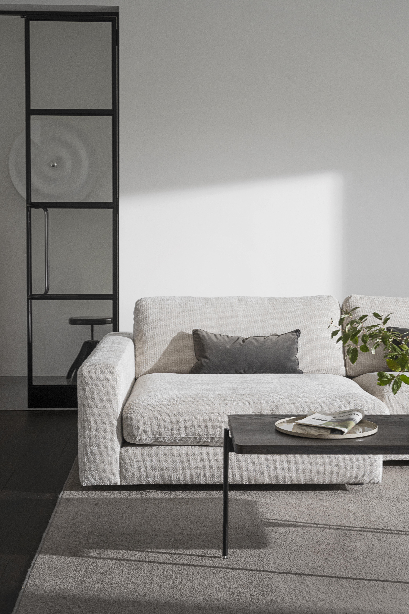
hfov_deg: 24.6
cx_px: 204
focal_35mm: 55
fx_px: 937
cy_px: 307
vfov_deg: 36.2
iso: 400
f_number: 10
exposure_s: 1/5
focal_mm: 55
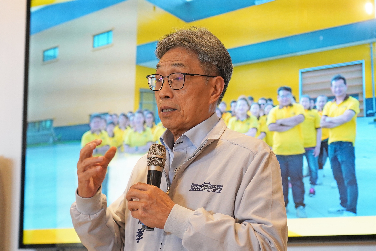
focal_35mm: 108
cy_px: 126
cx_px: 188
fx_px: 1128
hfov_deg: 18.9
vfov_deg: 12.7
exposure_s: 1/125
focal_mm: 72
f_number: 4
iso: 2500
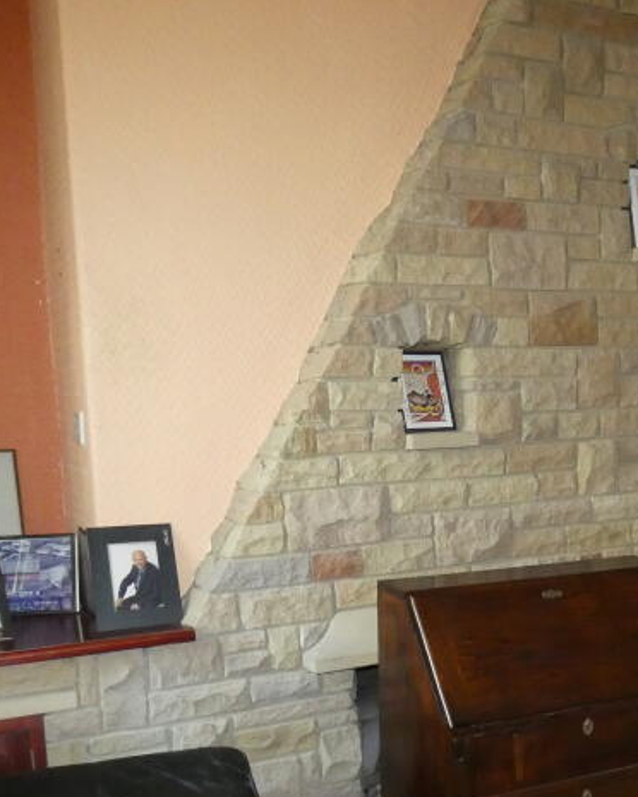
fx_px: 1015
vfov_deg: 41.9
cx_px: 485
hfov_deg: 34.1
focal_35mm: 43
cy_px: 574
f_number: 2.8
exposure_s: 1/60
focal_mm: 3.6
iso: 800
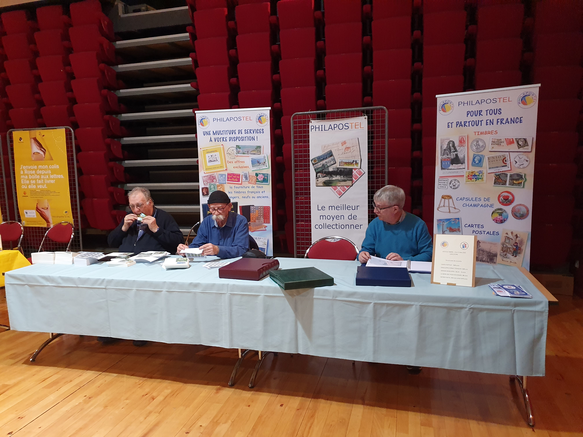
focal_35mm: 26
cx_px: 292
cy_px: 218
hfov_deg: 67.3
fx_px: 438
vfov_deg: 53.1
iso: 400
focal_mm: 4.32
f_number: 1.5
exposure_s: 1/50
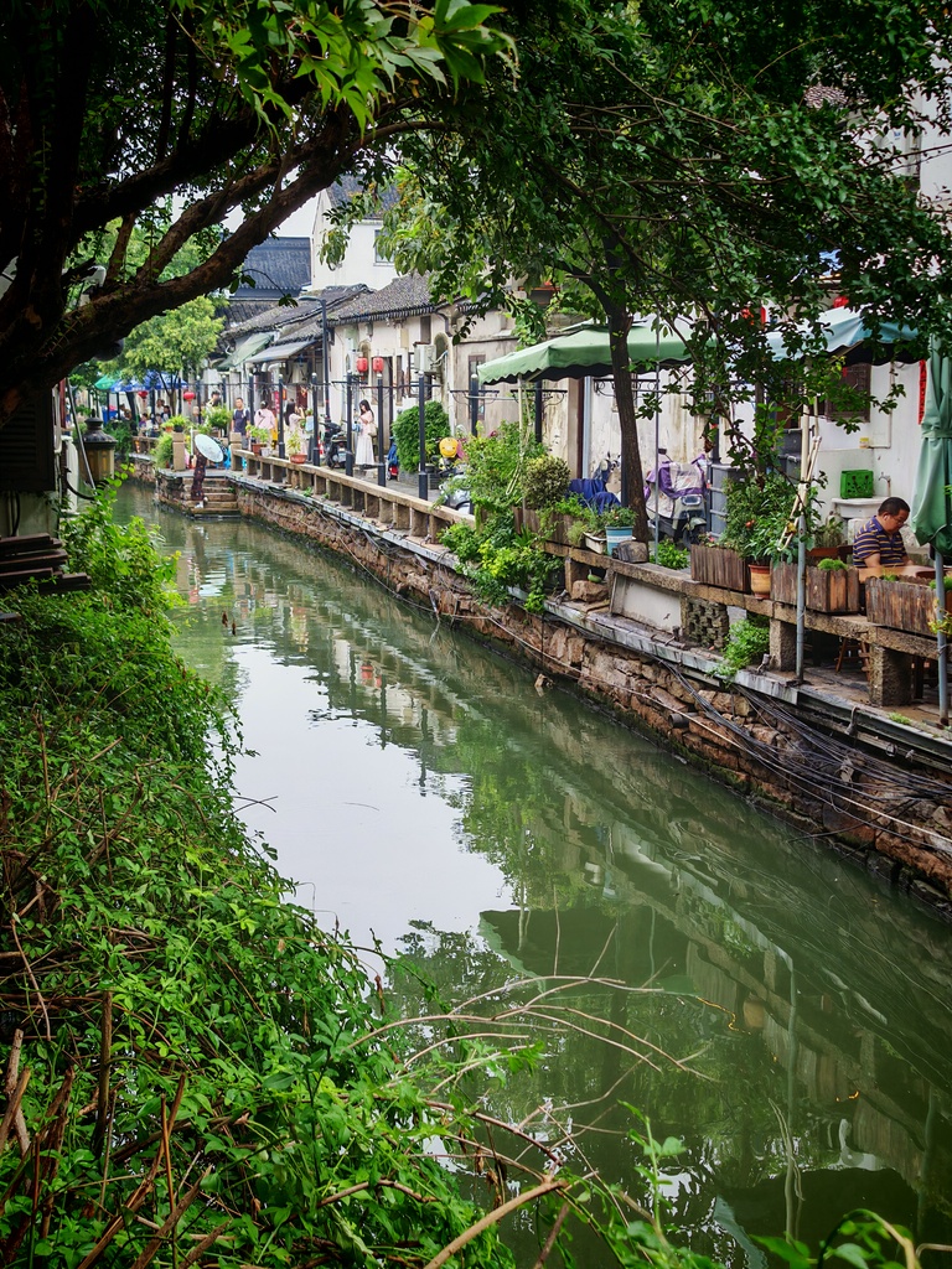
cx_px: 476
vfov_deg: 39.7
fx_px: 1760
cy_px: 634
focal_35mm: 48
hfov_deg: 30.3
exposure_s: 1/130
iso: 50
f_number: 2
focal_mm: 6.83
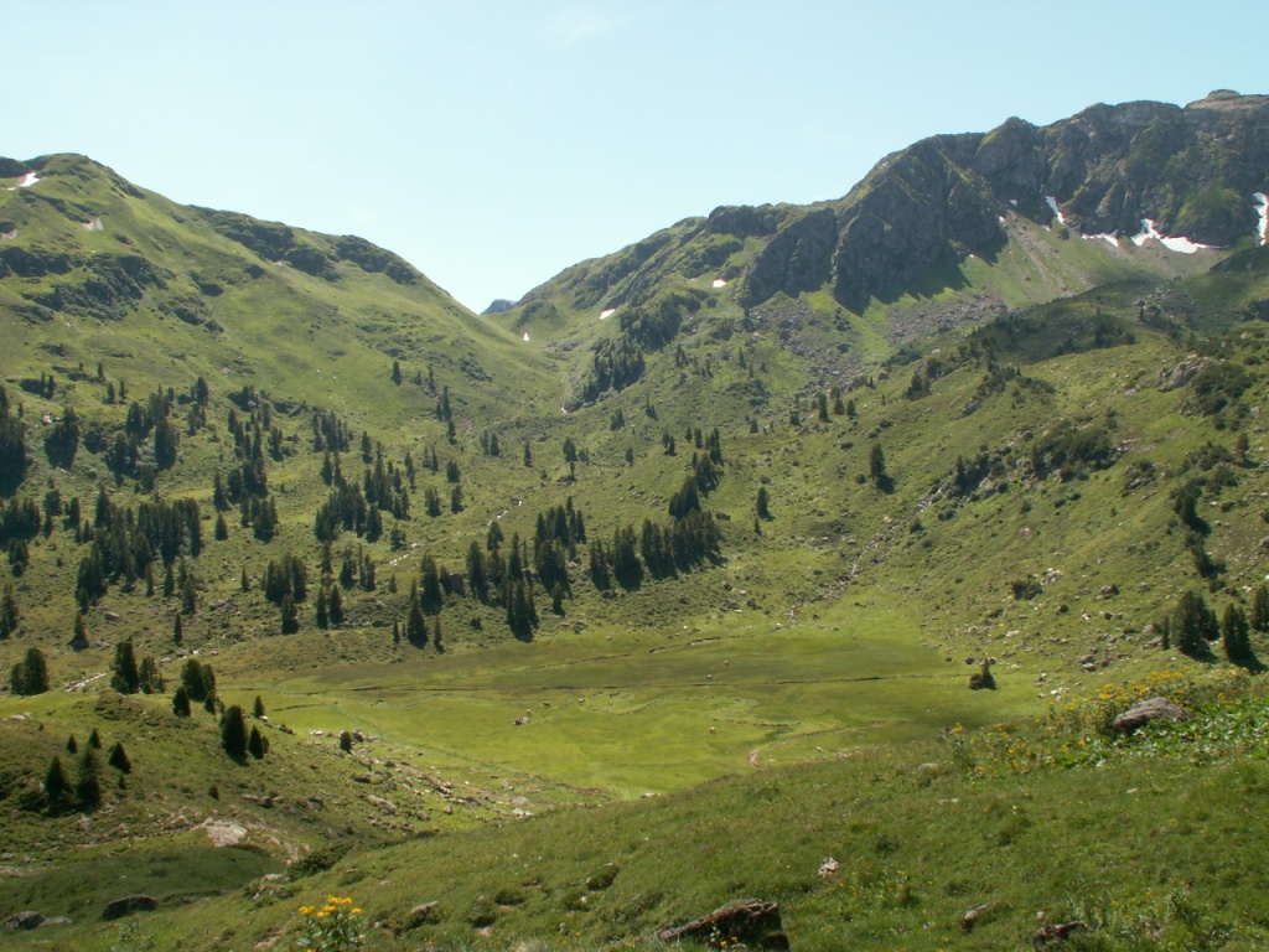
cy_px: 476
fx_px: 1283
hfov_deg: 52.6
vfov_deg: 40.7
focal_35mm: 35
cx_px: 634
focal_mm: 5.86
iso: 50
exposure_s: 1/160
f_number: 5.6
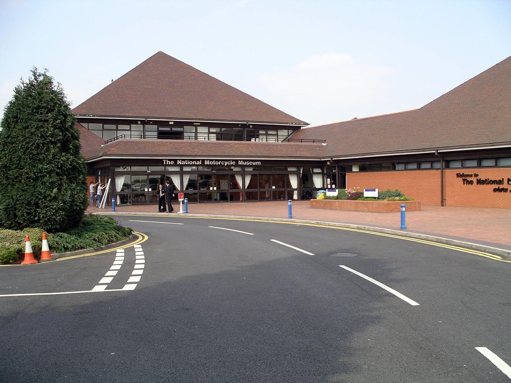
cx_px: 256
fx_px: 546
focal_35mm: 37
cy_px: 192
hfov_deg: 50.1
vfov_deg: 38.7
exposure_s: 1/341
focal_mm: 7.8
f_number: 4.3
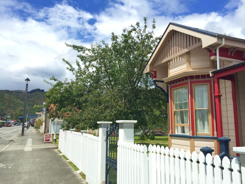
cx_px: 122
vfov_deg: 48.2
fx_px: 205
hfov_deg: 61.7
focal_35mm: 29
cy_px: 92
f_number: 2.2
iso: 32
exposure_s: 1/1721
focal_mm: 4.15
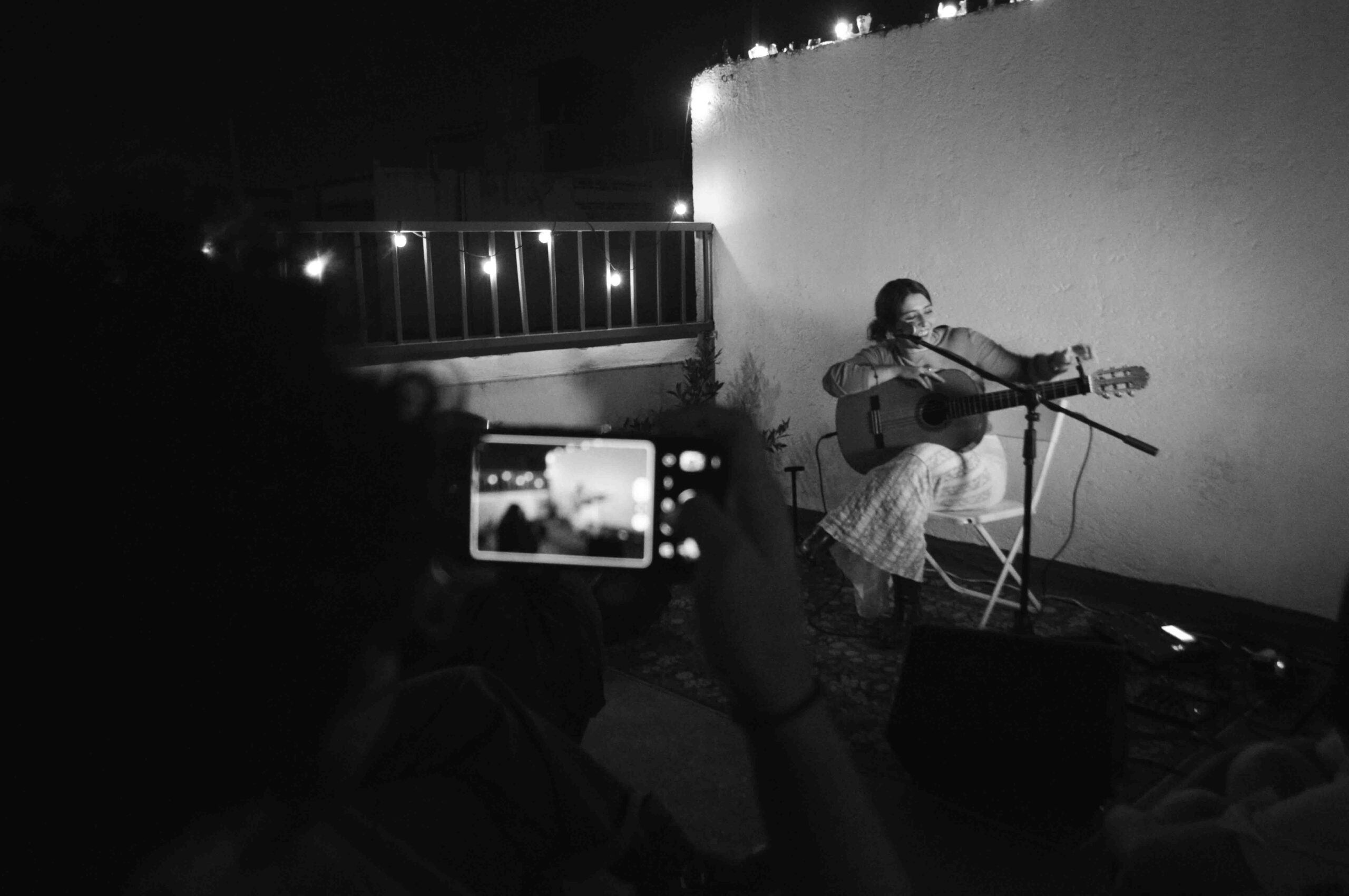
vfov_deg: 47.8
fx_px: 1011
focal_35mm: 27
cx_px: 674
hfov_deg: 67.4
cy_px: 448
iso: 1600
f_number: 3.5
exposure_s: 1/25
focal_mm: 18
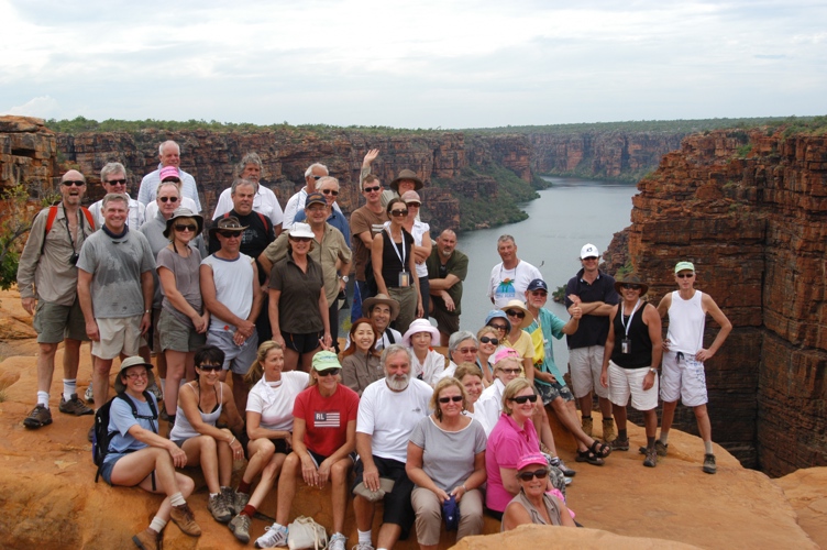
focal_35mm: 42
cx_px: 414
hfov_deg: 46.4
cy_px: 275
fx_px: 964
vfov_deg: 31.8
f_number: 7.1
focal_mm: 28
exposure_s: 1/800
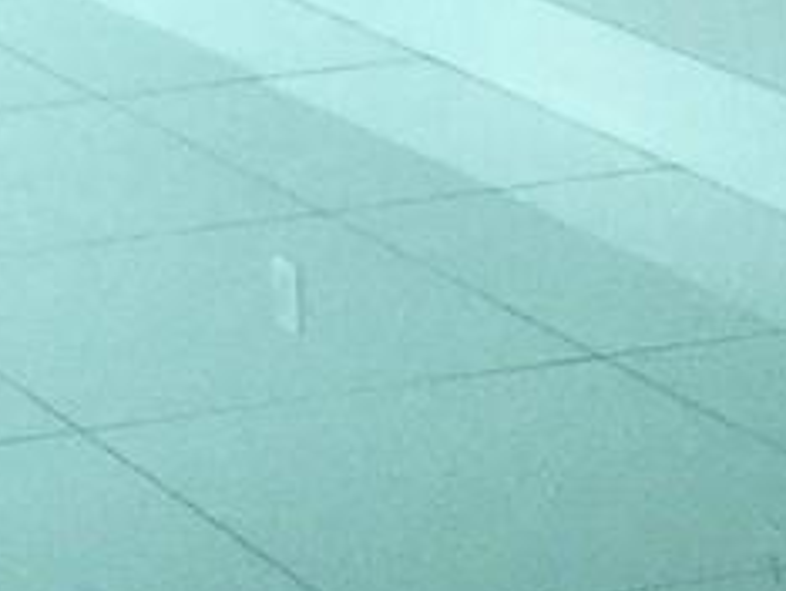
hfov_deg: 9.5
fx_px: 4500
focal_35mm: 198
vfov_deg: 7.2
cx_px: -645
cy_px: -571
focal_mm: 4.15
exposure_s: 1/391
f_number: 2.2
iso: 32
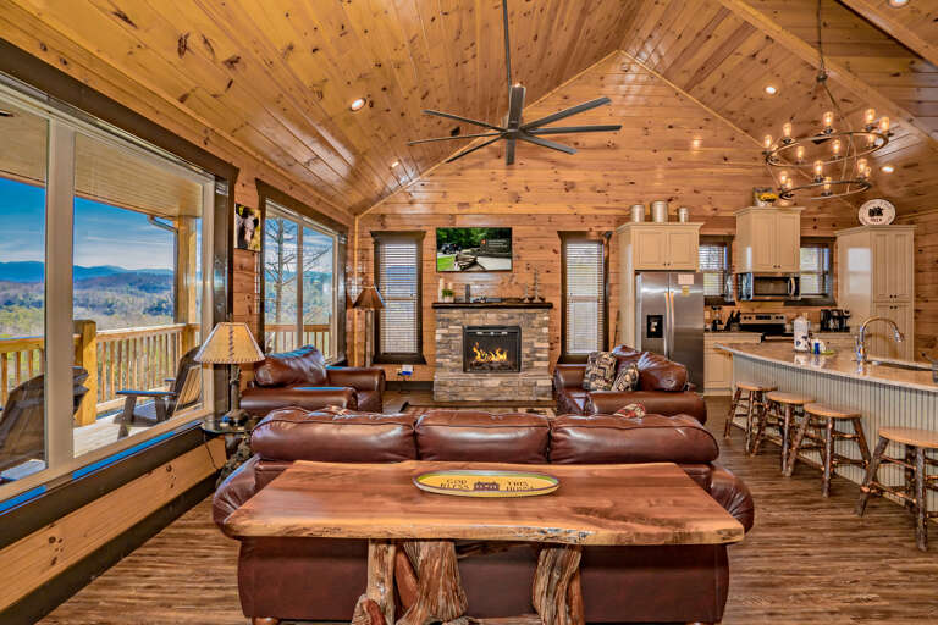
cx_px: 469
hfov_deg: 96.7
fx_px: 417
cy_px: 312
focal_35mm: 16
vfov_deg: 73.7
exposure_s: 1/200
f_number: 7.1
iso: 320
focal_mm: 16
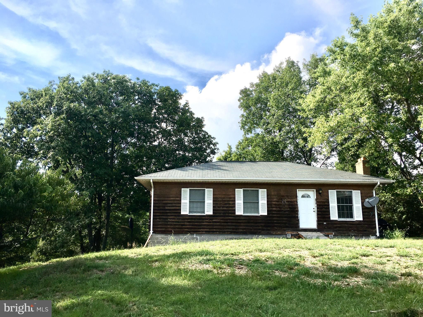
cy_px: 158
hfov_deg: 61.7
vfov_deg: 48.2
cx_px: 212
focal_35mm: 29
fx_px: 354
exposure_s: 1/1350
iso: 25
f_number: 2.2
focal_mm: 4.15
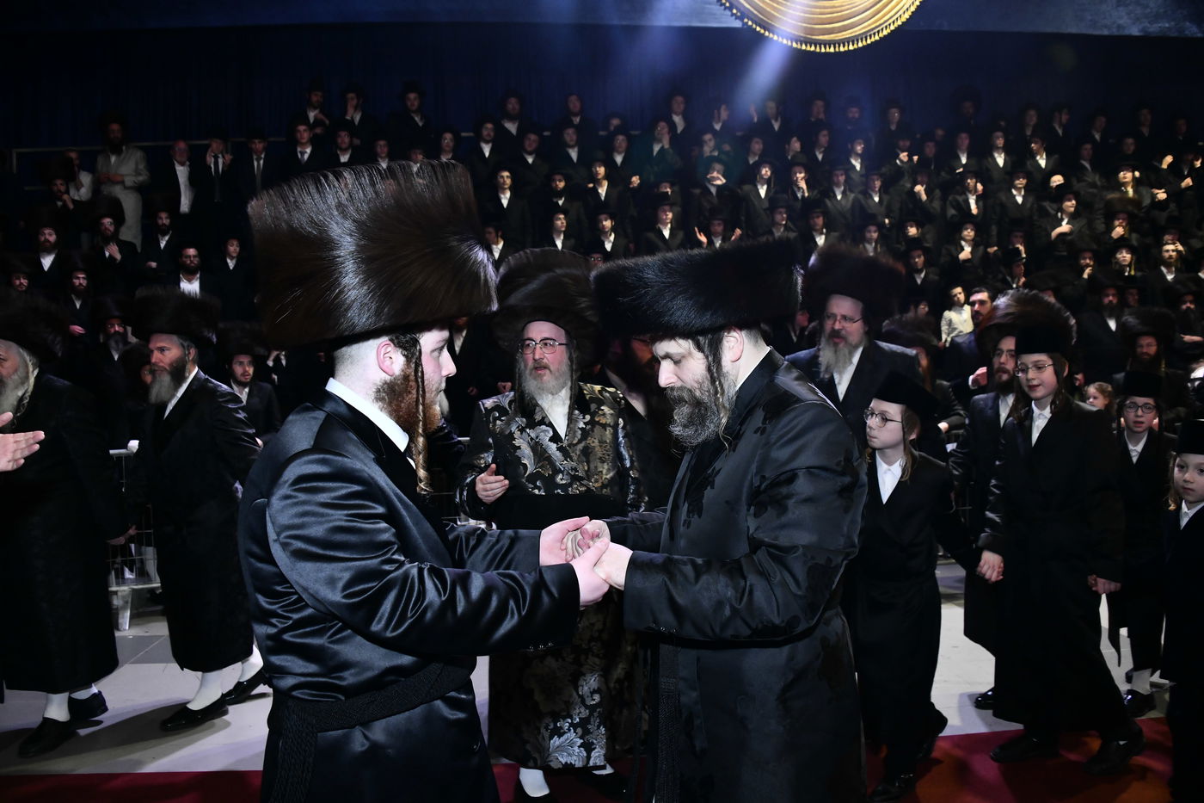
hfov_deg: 65.5
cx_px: 602
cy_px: 402
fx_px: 936
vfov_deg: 46.4
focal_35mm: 28
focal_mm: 28
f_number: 5.6
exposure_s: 1/125
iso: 1600
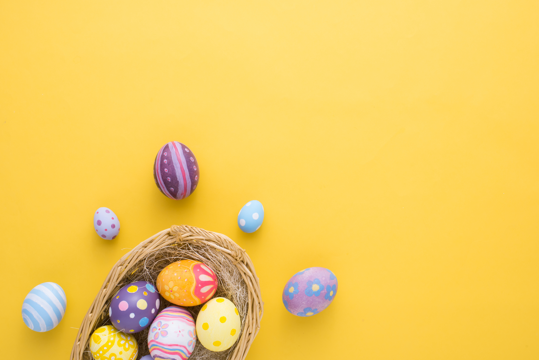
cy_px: 180
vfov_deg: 27.0
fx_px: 749
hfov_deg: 39.6
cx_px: 270
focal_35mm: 50
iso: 100
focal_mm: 50
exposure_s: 1/200
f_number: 14
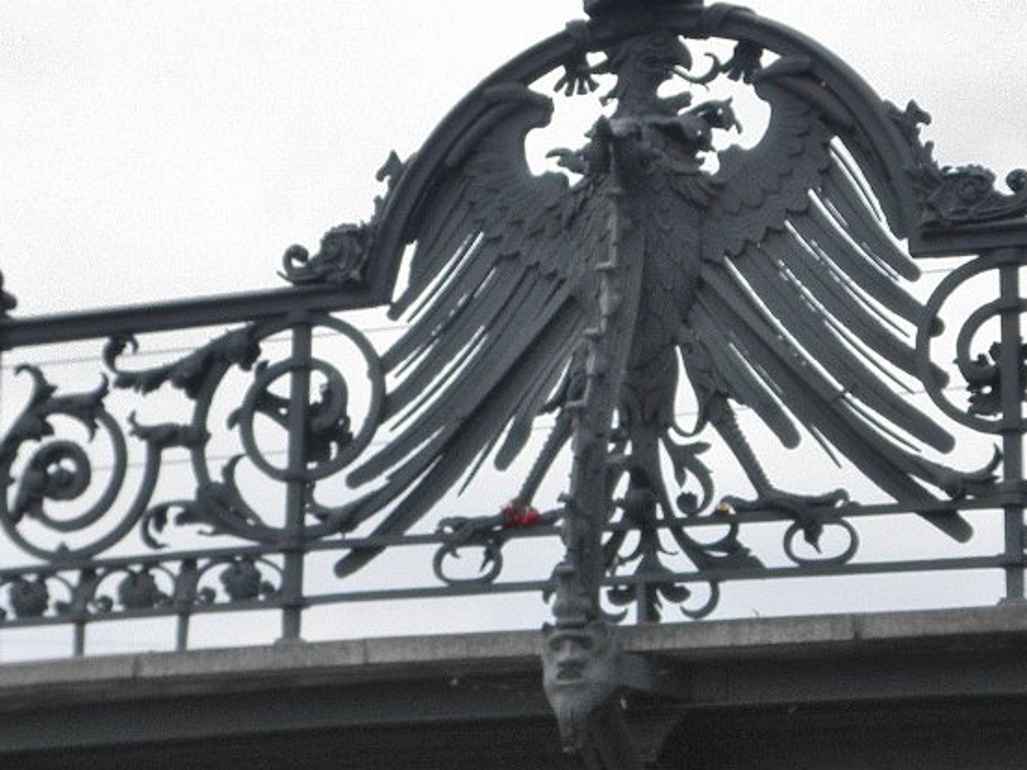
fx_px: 2699
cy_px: 327
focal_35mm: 91
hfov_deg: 21.5
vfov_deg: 16.2
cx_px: 608
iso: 64
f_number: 10.7
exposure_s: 1/60
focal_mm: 10.5
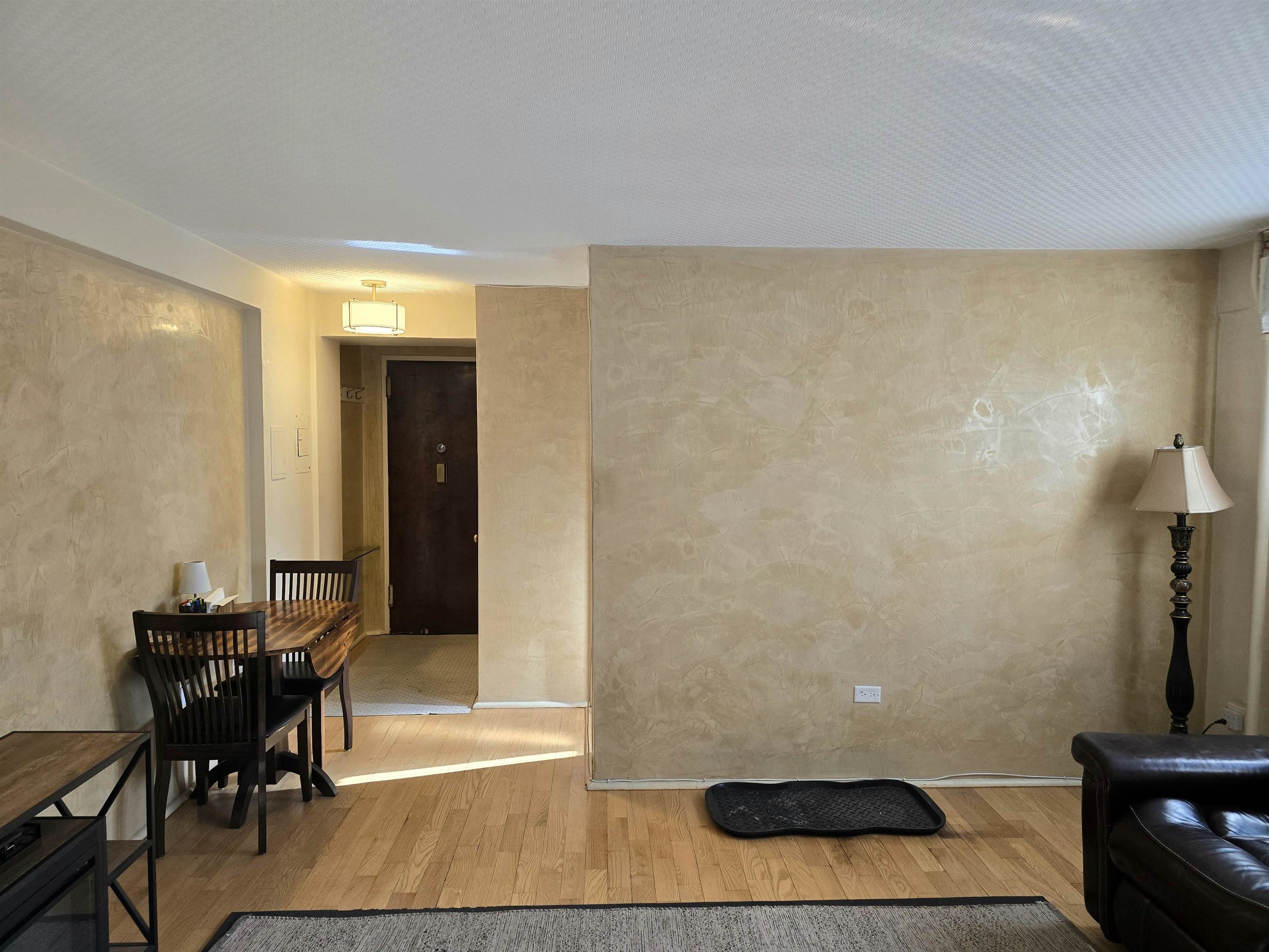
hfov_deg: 73.9
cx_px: 634
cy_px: 476
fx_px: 843
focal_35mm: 23
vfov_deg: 58.9
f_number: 1.7
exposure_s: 1/182
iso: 125
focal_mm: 6.3
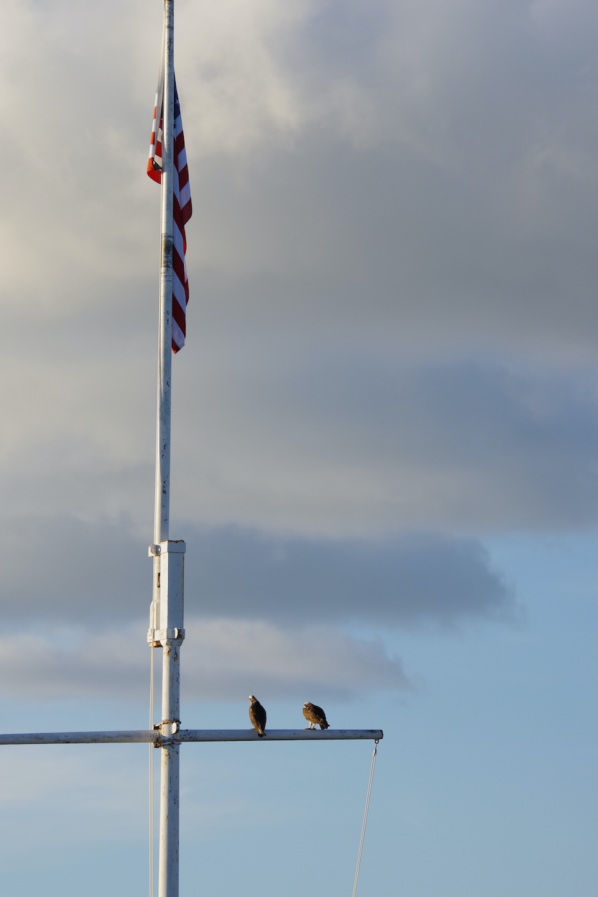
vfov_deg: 10.2
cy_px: 448
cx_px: 299
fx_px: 5033
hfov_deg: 6.8
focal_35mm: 202
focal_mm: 135
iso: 200
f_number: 10
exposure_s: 1/250
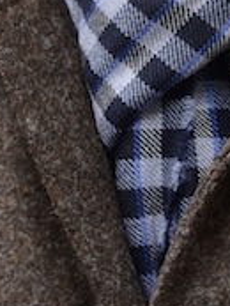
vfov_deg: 3.6
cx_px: 254
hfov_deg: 2.7
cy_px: -320
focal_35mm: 544
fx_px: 4815
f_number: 2.8
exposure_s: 1/100
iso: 200
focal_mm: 85
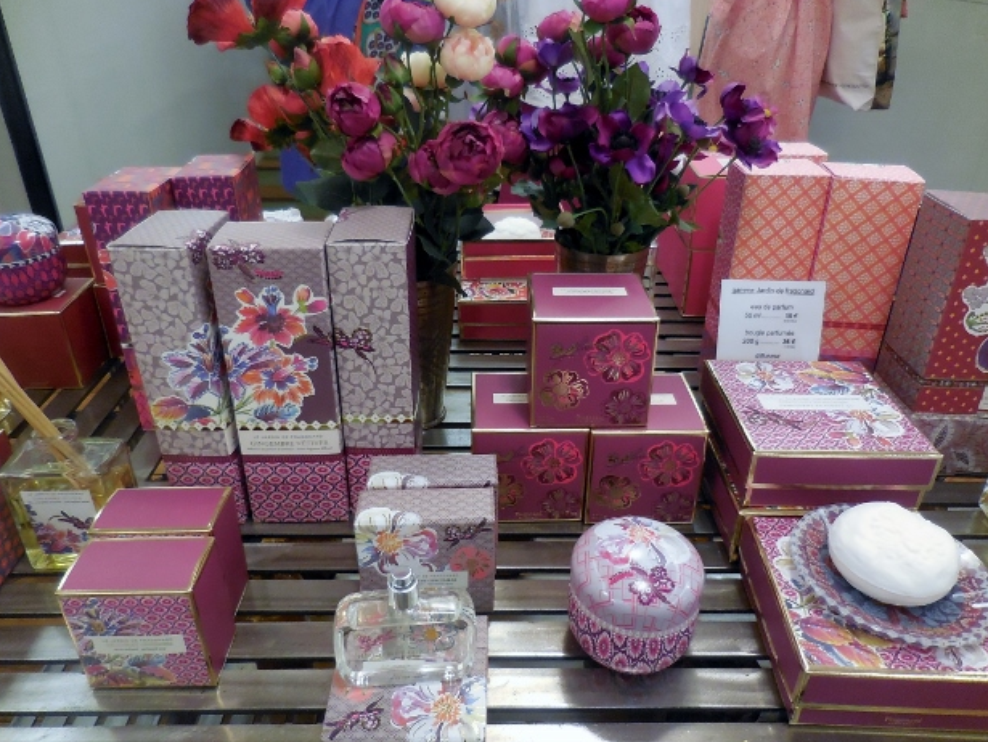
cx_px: 490
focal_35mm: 26
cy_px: 358
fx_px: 743
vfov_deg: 53.1
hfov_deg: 67.3
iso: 360
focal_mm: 4.5
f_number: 3.3
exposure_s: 1/30
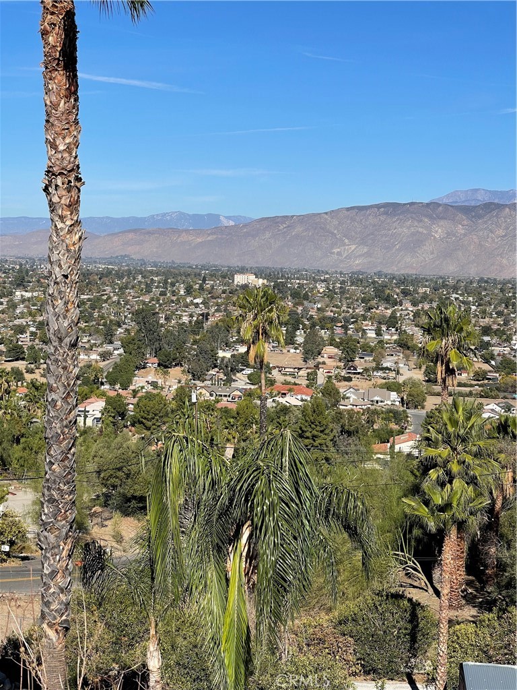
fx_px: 1274
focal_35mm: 64
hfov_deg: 22.9
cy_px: 345
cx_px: 258
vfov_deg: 30.3
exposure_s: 1/1815
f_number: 2.2
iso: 20
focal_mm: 7.5
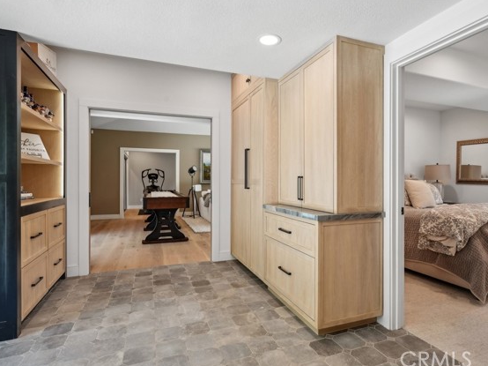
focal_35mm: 21
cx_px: 270
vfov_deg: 64.5
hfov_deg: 80.0
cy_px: 184
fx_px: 290
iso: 400
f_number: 8
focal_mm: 18.5
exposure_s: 1/6
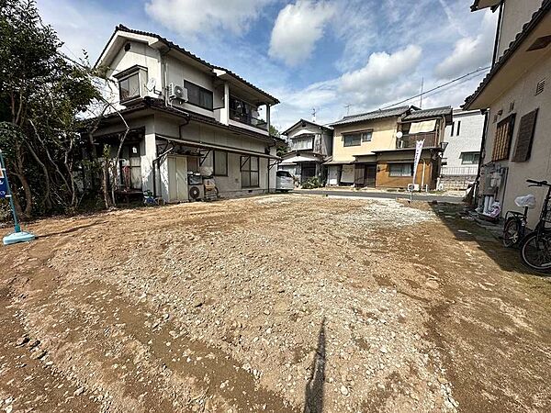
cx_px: 276
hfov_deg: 102.1
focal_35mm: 14
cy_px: 206
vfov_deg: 85.7
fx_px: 223
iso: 50
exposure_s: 1/2020
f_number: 2.2
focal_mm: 2.22
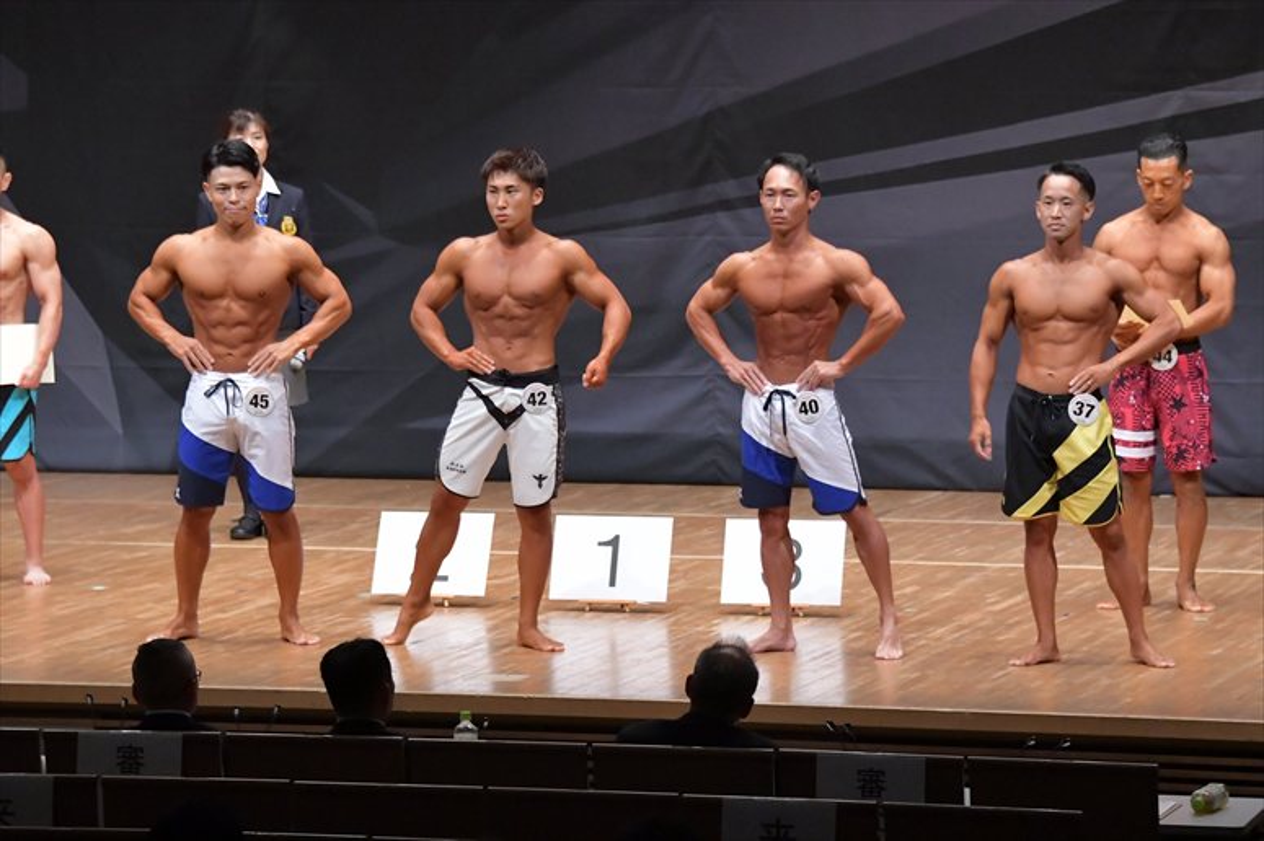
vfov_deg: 7.3
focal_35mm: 187
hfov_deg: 11.0
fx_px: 6563
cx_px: 632
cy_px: 420
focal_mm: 125
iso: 8000
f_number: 5.6
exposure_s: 1/400
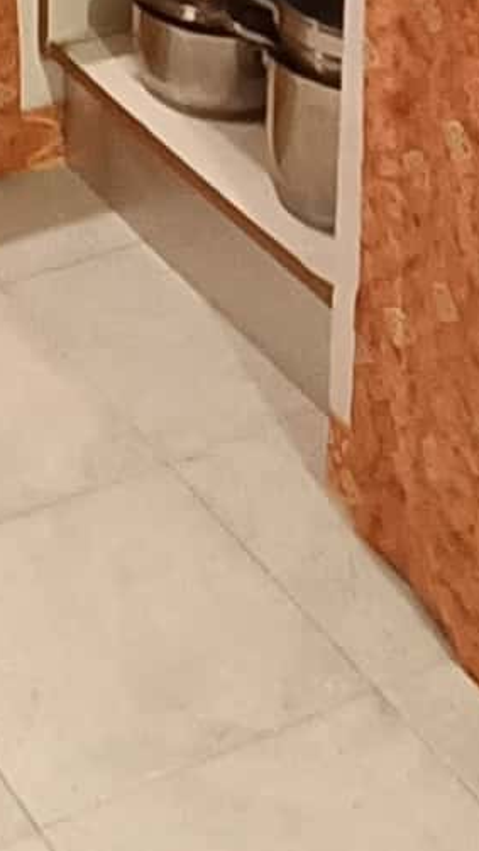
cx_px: -132
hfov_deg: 10.7
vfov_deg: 16.4
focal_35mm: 111
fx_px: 2506
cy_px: -640
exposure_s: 1/16.7
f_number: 2.2
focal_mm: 1.68
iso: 905
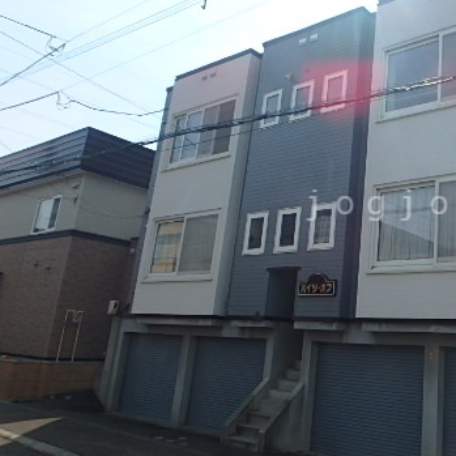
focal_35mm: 34
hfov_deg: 44.8
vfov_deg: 48.4
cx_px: 396
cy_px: 205
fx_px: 507
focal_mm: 3.7
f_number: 6
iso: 125
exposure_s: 1/640
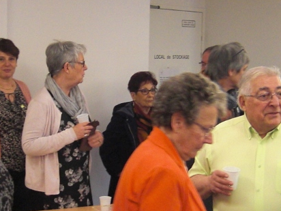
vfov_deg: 17.0
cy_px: 94
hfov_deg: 22.5
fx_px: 706
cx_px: 132
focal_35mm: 87
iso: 200
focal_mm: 4.9
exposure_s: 1/40
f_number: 2.6
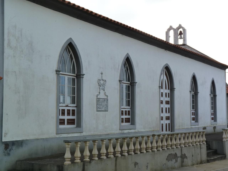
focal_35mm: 61
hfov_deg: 31.7
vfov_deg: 24.0
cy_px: 86
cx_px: 114
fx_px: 402
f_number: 4.5
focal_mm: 10.8
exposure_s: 1/250
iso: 125
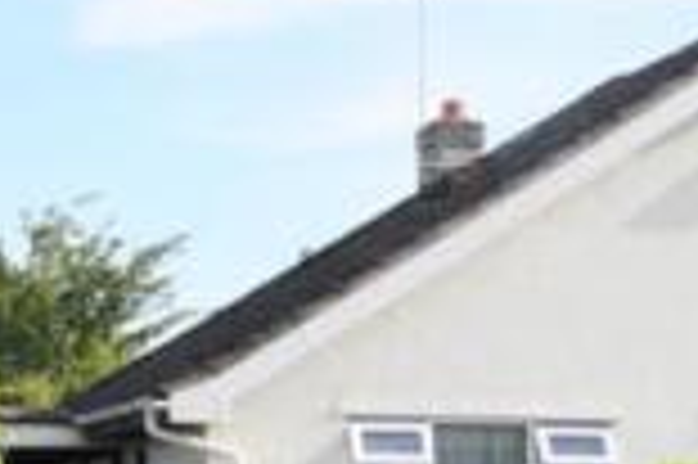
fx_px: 2460
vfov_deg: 10.6
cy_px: 556
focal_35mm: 127
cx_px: 1027
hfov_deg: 15.0
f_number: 11
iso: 100
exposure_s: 1/80
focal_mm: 20
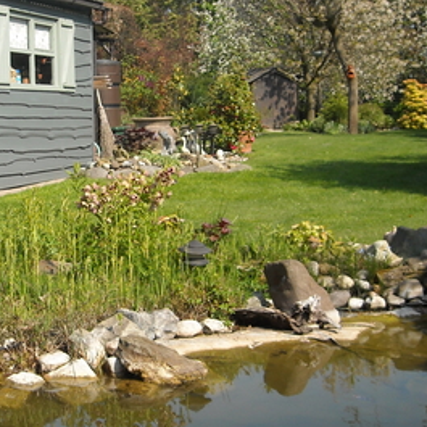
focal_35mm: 70
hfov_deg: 23.8
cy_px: 160
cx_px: 26
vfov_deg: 24.6
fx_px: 977
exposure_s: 1/161
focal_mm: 5.7
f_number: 5.6
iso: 64
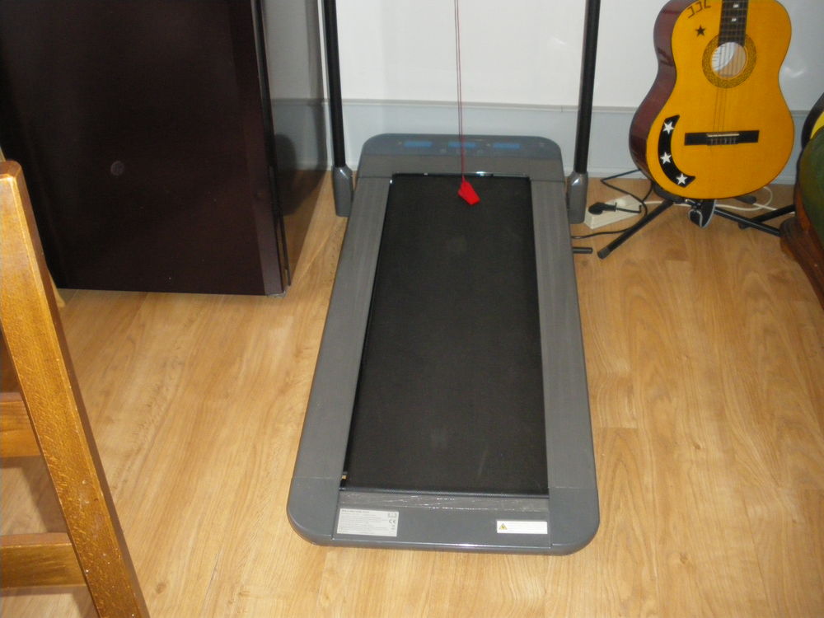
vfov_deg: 39.7
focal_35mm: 36
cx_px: 412
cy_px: 309
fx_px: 857
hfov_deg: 51.4
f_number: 3.5
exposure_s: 1/50
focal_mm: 6.3
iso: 400
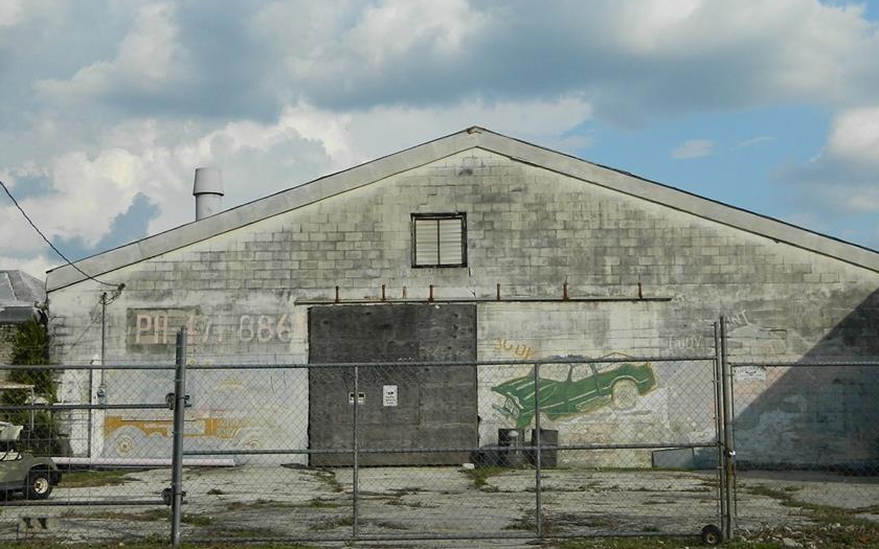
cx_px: 484
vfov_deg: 24.4
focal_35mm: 53
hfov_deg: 38.1
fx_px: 1270
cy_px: 280
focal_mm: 7.3
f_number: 9.8
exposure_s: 1/200
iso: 80
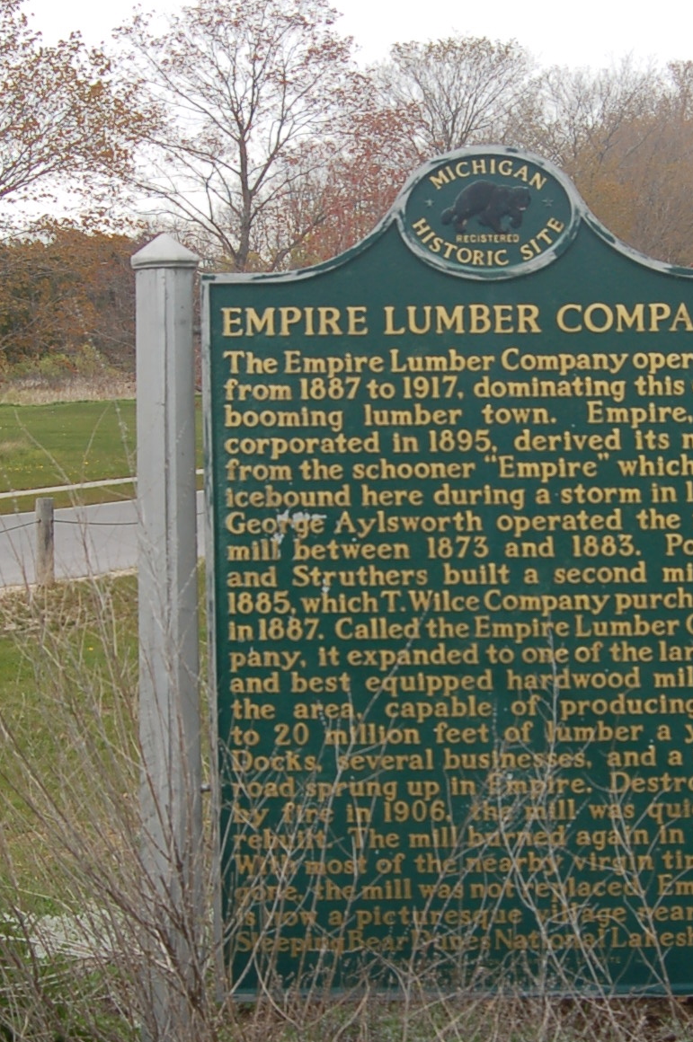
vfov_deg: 28.9
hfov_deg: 19.4
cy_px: 559
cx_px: 453
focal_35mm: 70
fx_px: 2025
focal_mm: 18
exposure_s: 1/160
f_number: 6.3
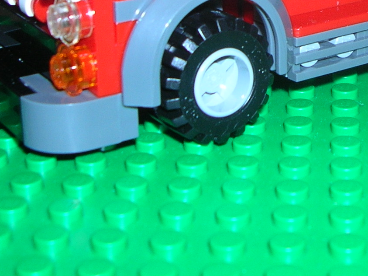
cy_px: -54
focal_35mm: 95
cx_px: 349
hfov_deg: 20.2
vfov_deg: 15.0
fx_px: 1009
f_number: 2.8
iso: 50
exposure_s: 1/60.1
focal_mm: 5.8
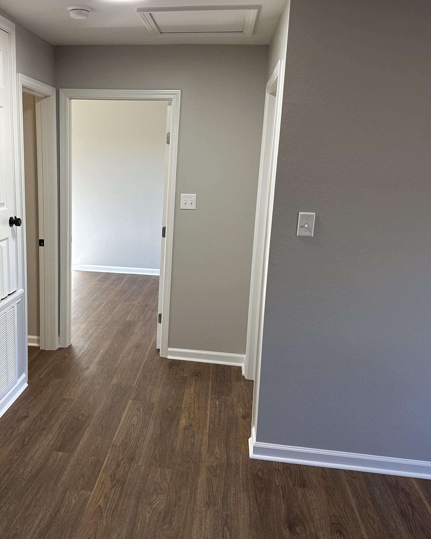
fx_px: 510
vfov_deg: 55.7
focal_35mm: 32
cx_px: 126
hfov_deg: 44.7
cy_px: 265
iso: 160
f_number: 1.78
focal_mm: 6.86
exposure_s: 1/120
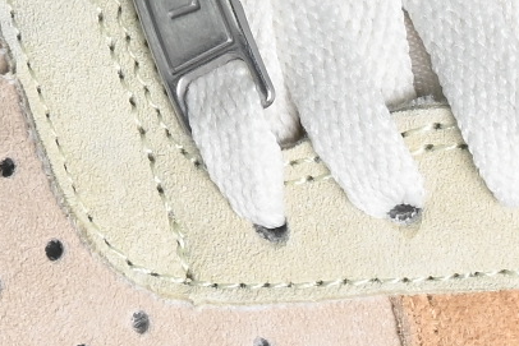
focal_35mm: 514
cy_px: -258
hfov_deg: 4.0
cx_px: 537
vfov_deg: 2.7
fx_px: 7412
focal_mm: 50
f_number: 6.3
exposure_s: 1/60
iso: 160
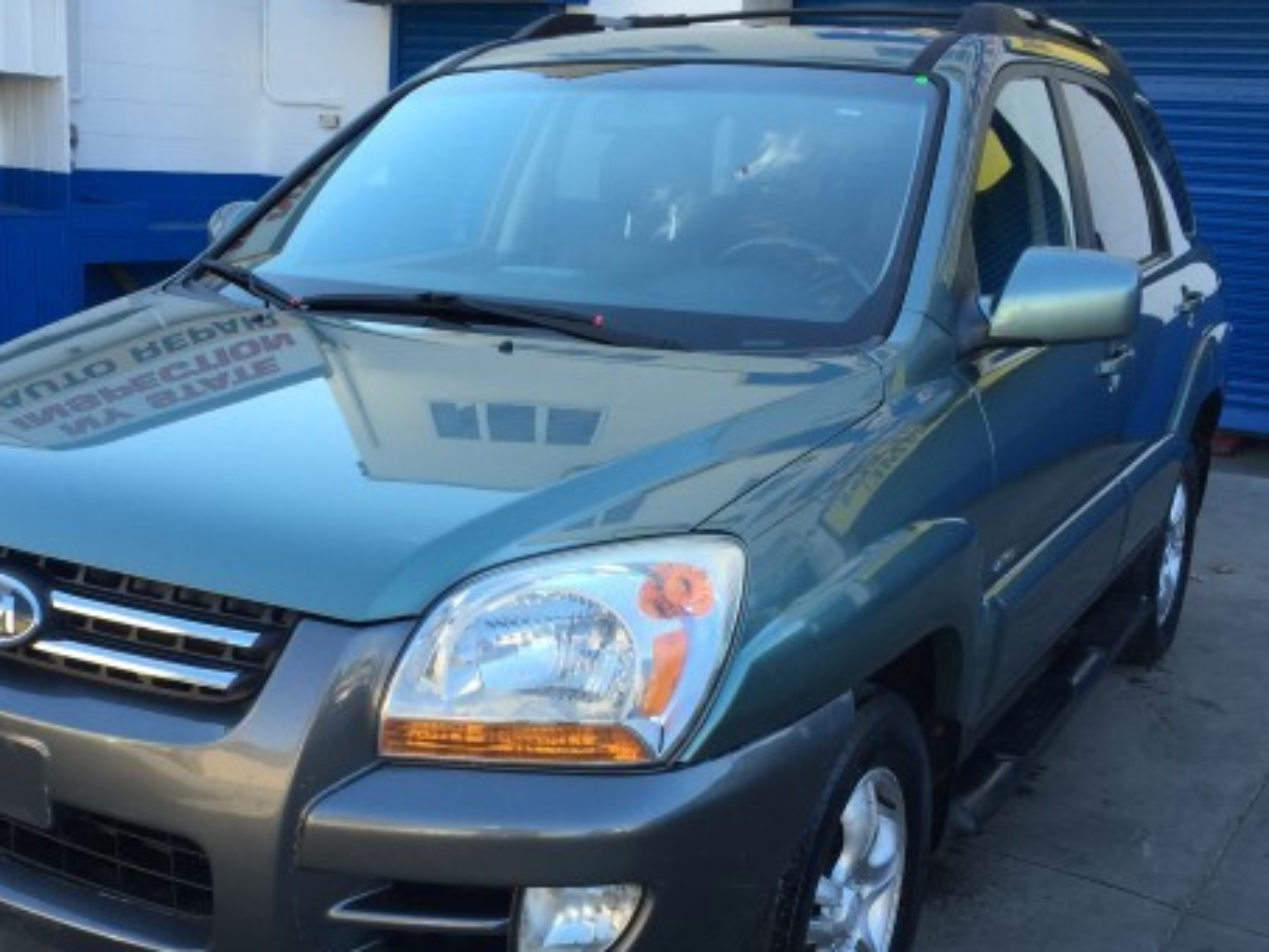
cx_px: 485
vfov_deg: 35.1
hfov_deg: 45.4
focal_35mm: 41
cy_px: 560
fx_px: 1503
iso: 32
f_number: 2.2
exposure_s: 1/291
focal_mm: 4.15
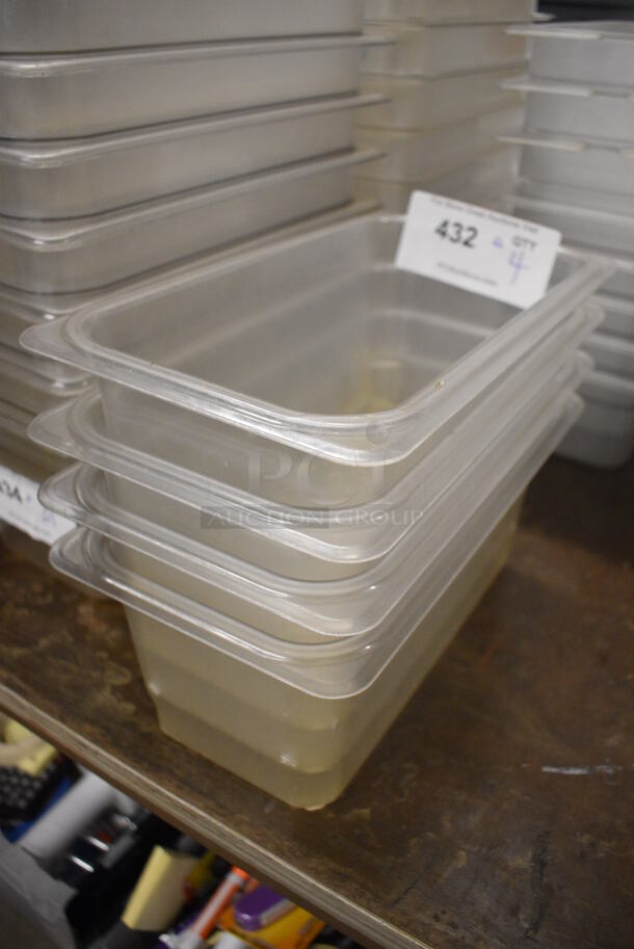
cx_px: 317
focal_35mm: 30
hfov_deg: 43.7
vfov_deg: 61.9
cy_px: 474
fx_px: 791
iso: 1800
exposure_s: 1/125
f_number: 3.5
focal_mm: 20
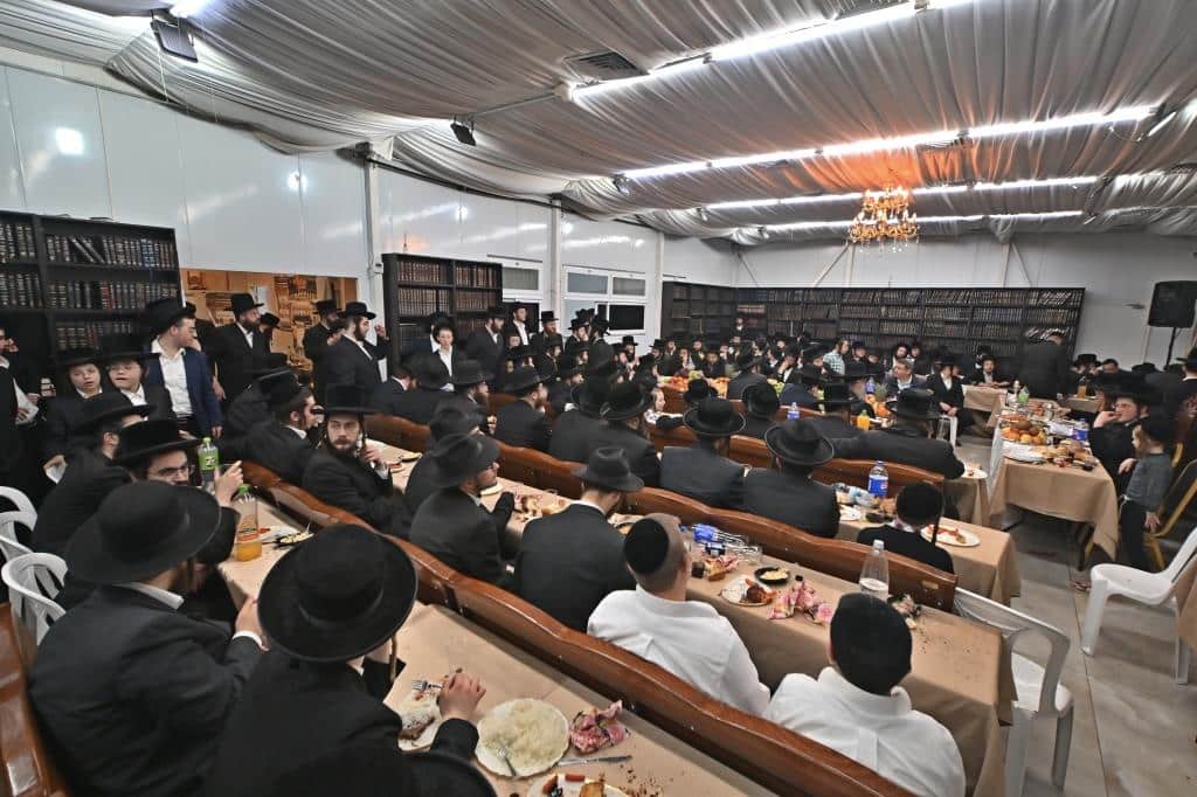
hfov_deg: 100.4
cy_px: 398
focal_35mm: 15
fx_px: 499
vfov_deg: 77.3
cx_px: 598
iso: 640
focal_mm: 10
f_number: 2.8
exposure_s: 1/320
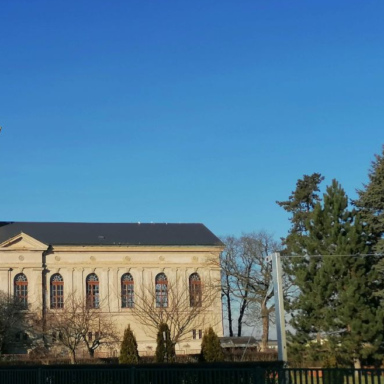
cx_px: 123
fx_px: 879
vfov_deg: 24.6
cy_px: 213
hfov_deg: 24.5
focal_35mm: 70
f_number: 1.8
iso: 50
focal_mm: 4.75
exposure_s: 1/2012
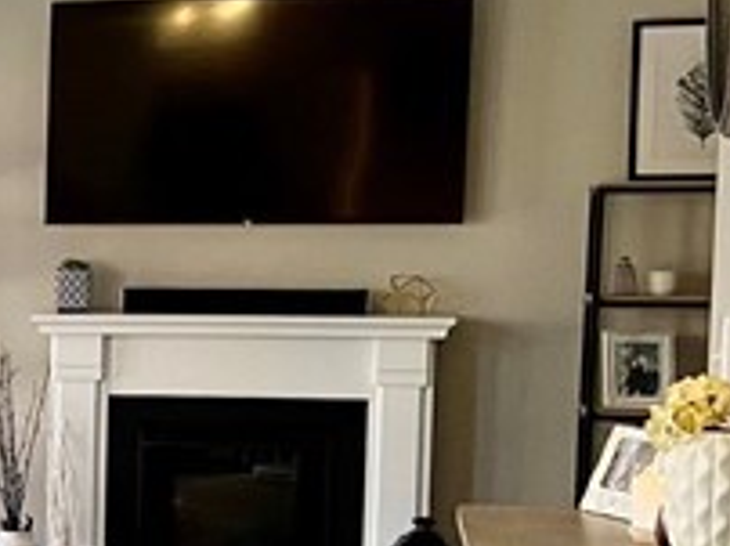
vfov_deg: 11.1
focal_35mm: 132
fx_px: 2780
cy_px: 499
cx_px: -658
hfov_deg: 13.2
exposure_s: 1/60
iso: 100
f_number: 1.8
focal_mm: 4.25
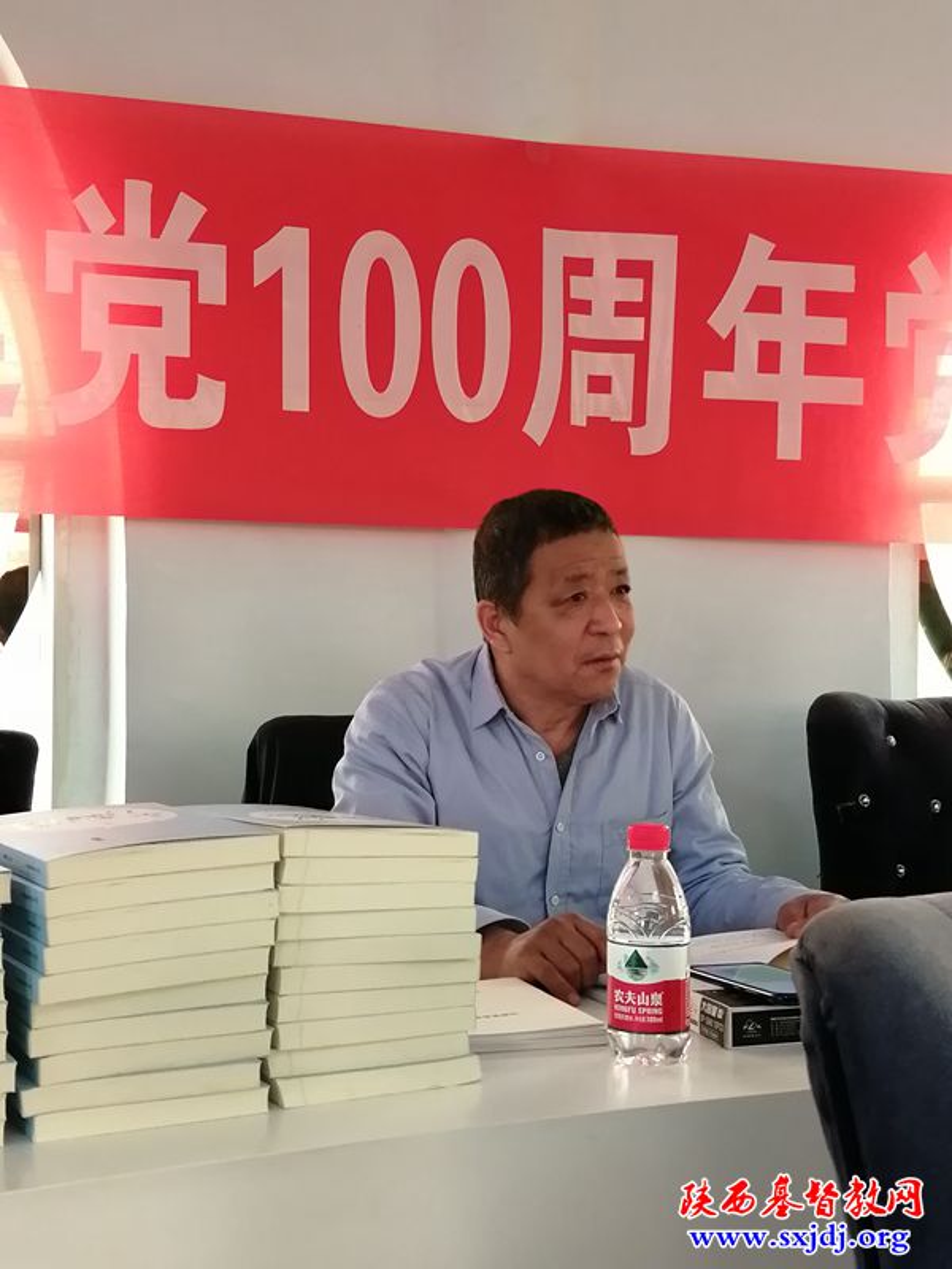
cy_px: 634
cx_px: 476
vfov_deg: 46.8
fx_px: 1467
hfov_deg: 36.0
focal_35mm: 40
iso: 125
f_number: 1.8
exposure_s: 1/50
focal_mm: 3.62
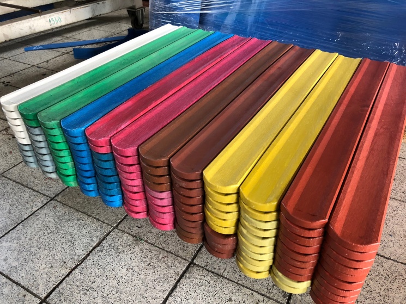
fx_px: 328
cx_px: 203
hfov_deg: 63.4
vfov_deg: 49.8
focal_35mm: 28
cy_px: 152
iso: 40
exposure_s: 1/15
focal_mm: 4
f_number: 1.8
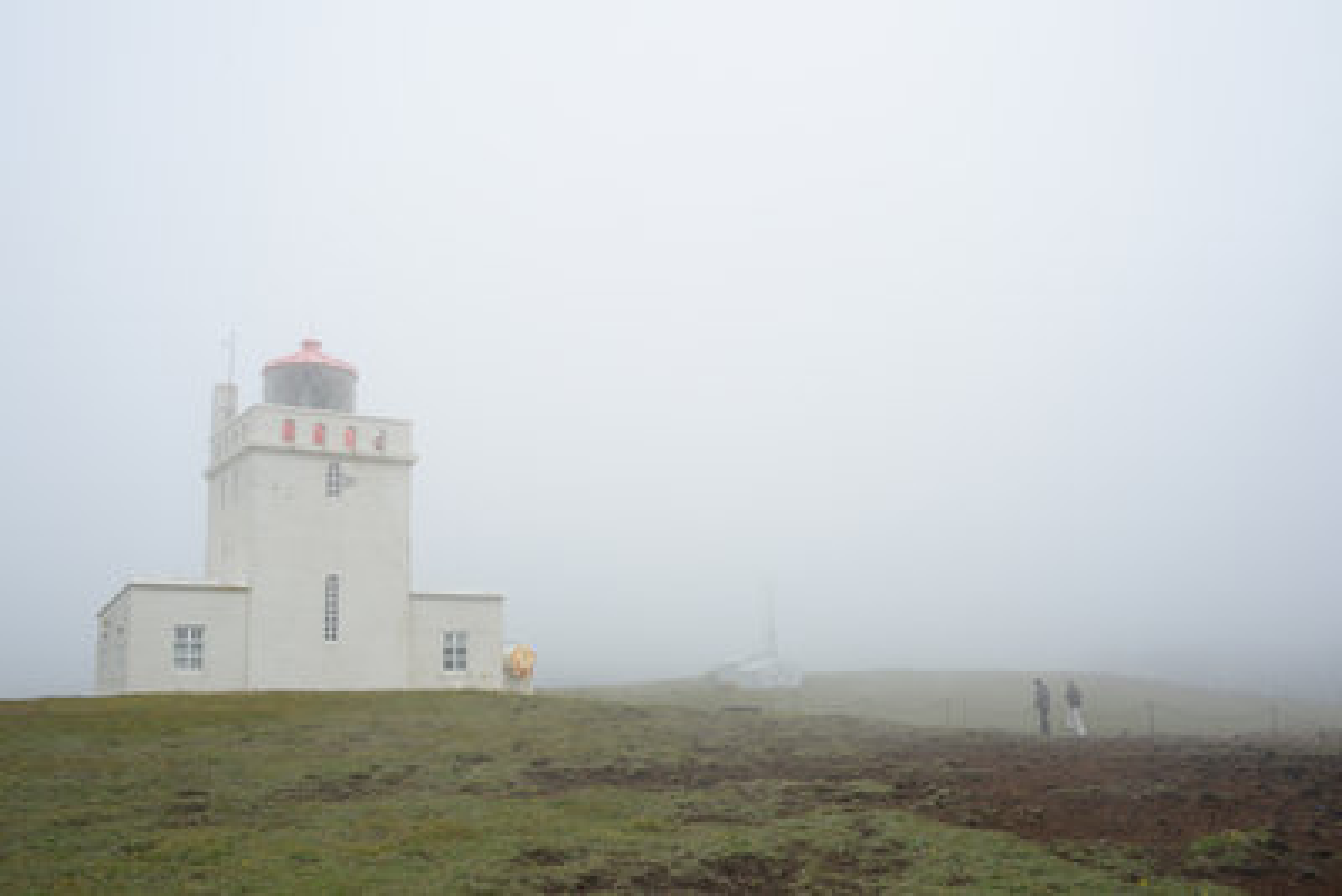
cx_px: 671
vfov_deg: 46.4
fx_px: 1044
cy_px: 448
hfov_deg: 65.5
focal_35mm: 28
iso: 400
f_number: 13
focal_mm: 28
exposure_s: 1/320
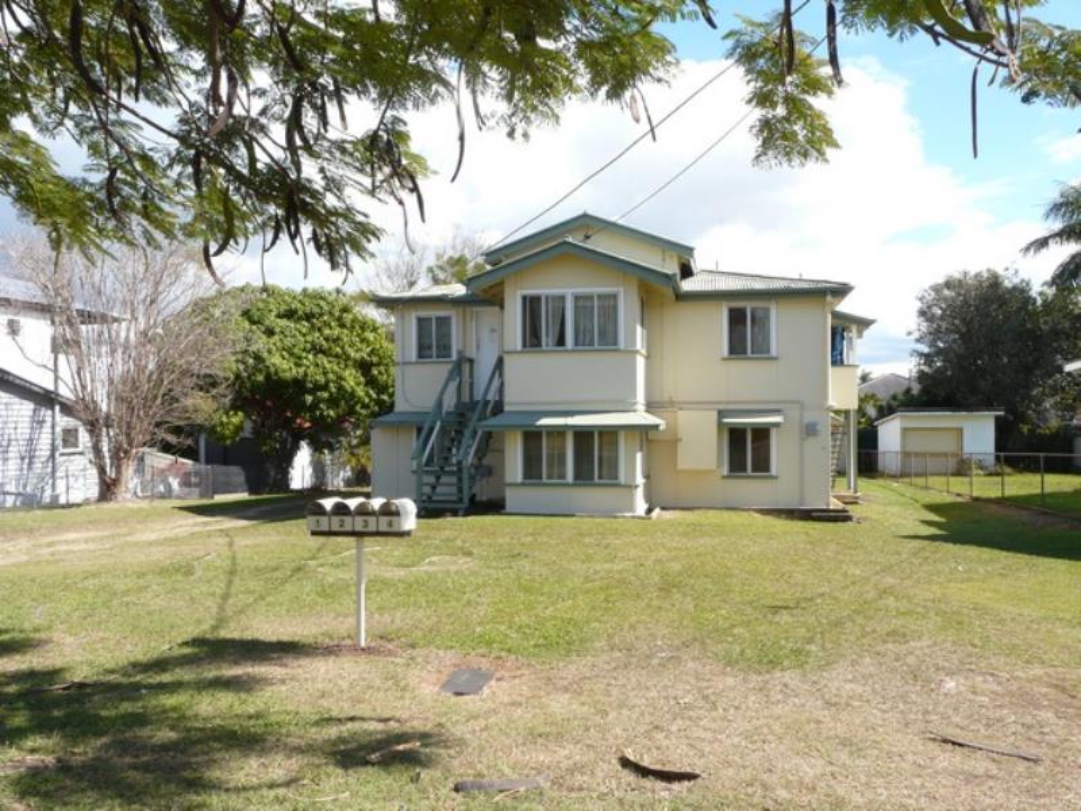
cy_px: 406
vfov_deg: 49.7
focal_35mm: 28
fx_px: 874
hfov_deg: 63.4
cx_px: 540
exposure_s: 1/200
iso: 100
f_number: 5.6
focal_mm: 4.6
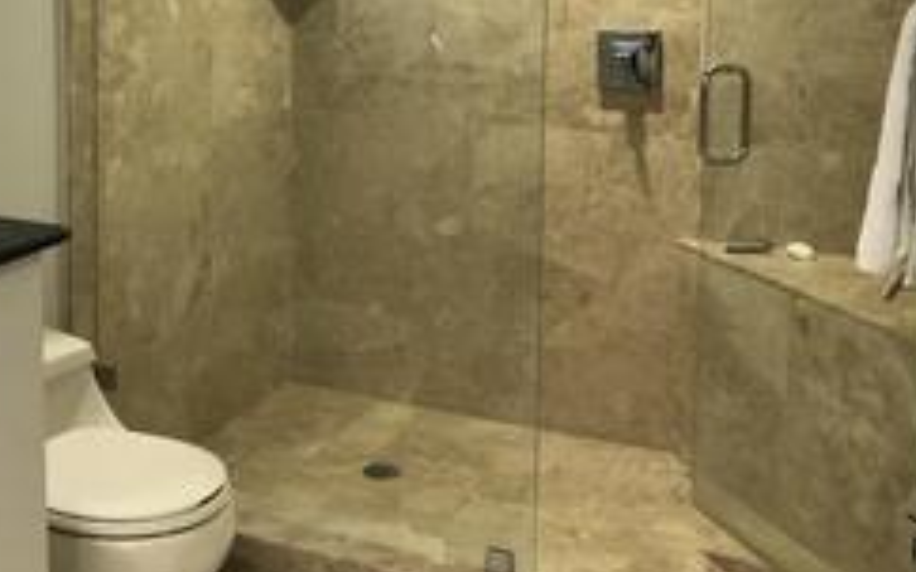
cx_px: 333
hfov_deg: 40.7
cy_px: 76
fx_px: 1223
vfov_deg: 25.6
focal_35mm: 49
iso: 40
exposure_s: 1/15
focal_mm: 4
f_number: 1.8
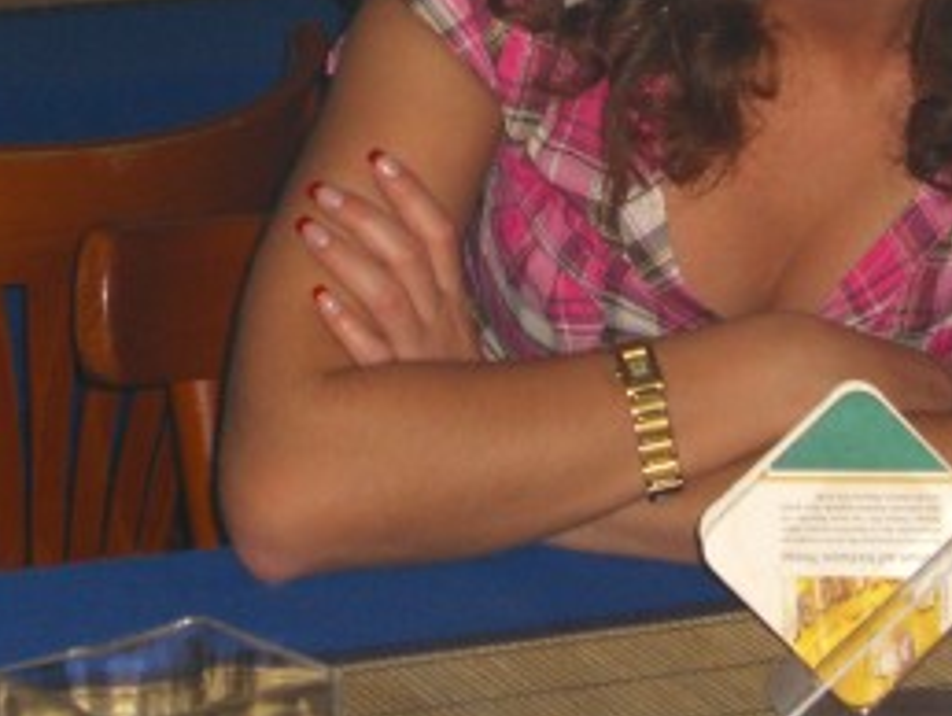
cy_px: 22
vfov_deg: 8.0
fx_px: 5120
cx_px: 476
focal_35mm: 186
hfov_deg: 10.6
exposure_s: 1/60
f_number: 4.4
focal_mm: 16.6
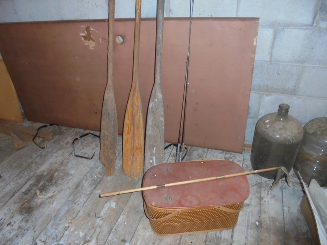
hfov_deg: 67.3
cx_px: 164
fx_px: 246
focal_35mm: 26
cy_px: 122
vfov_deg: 53.1
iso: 400
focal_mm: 4.6
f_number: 3.5
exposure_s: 1/30
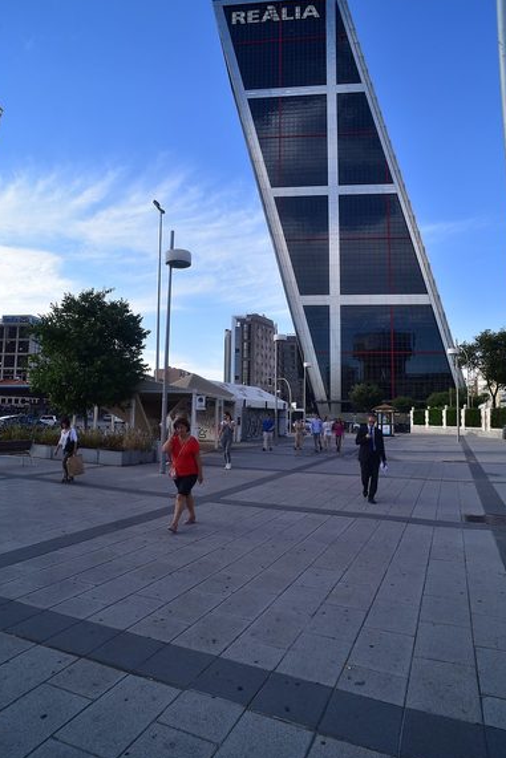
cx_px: 252
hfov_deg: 59.5
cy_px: 366
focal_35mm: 21
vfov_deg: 81.2
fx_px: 442
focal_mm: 20
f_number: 11
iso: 400
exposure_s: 1/320
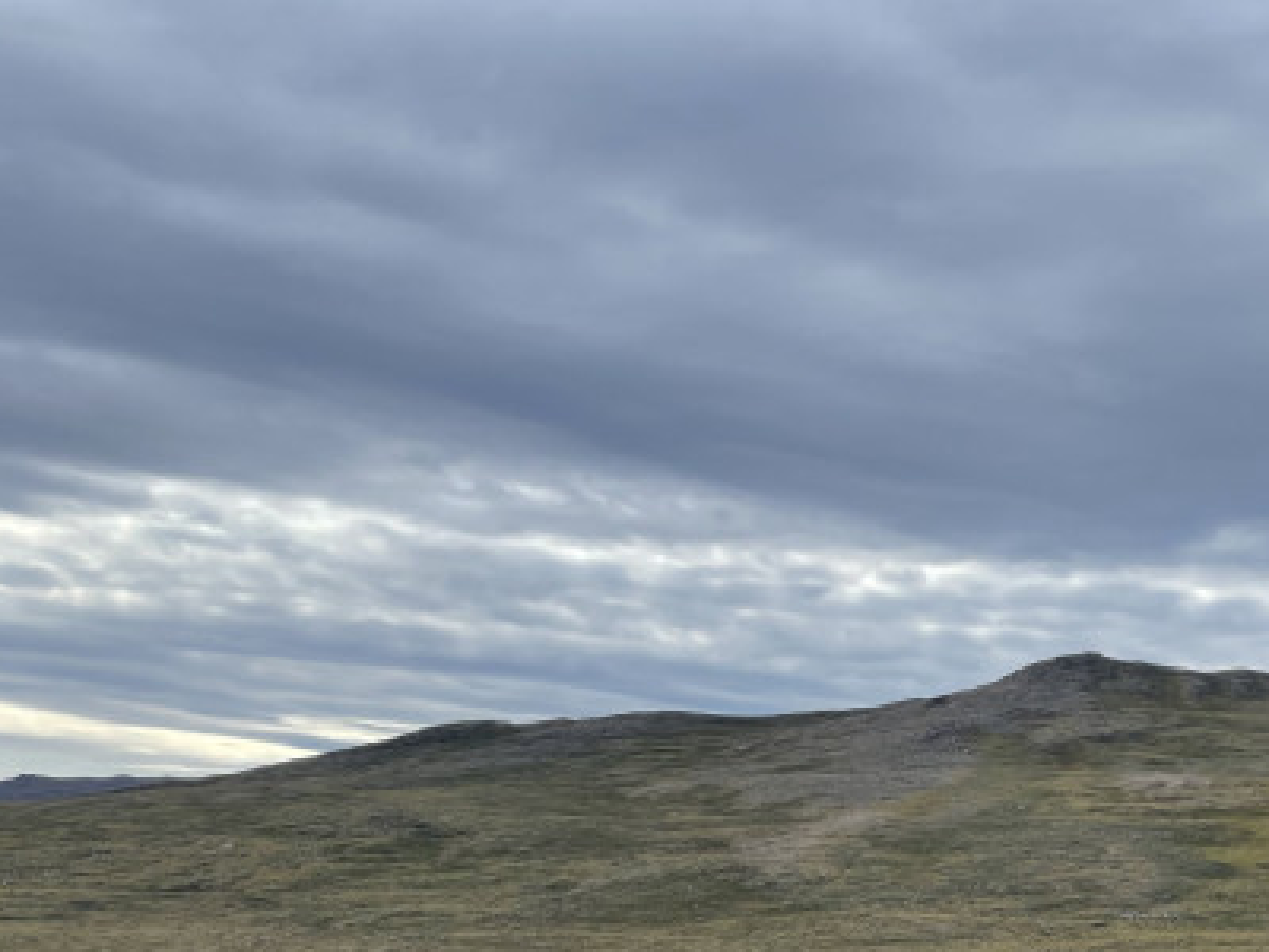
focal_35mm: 52
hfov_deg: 36.5
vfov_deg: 26.8
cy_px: 898
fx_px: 1906
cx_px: 825
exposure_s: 1/3205
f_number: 1.6
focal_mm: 4.2
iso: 32
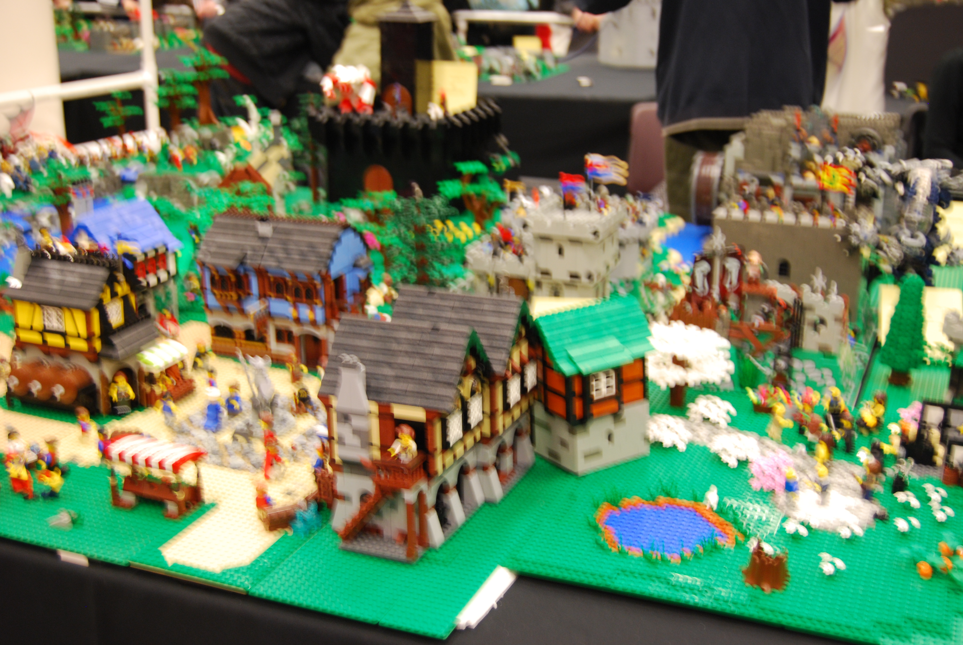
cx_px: 482
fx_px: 1245
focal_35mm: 46
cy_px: 322
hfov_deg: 42.3
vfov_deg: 29.0
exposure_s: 1/8
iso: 400
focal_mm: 31
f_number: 4.5
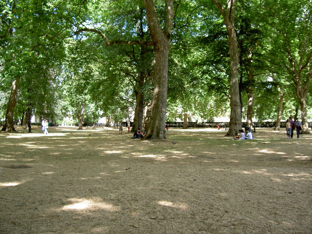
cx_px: 156
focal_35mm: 39
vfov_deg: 36.8
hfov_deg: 47.8
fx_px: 352
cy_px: 117
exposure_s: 1/100
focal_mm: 8
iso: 50
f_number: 2.8
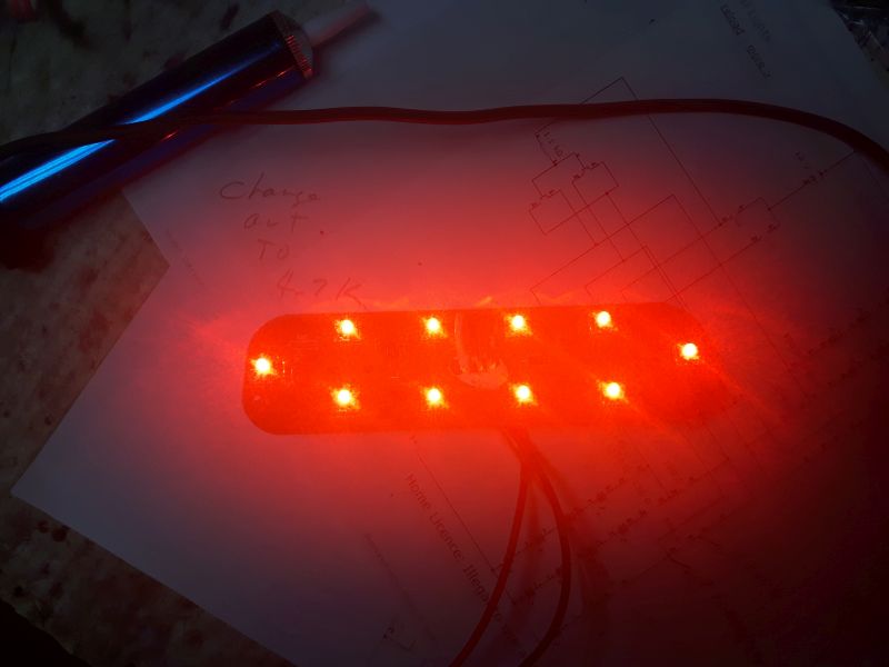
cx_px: 444
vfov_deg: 45.4
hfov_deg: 58.4
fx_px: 796
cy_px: 334
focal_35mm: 31
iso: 40
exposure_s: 1/251
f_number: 1.9
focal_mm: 3.7
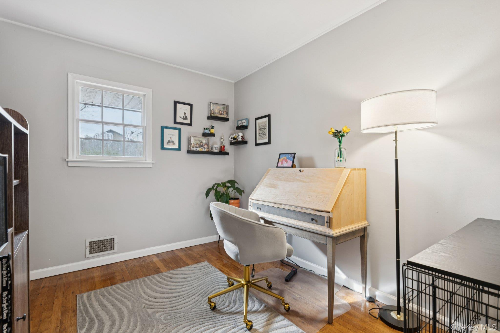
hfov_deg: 93.3
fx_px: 236
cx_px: 250
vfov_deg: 70.4
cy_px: 166
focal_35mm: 17
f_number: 8
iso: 320
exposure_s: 1/10
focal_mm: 17
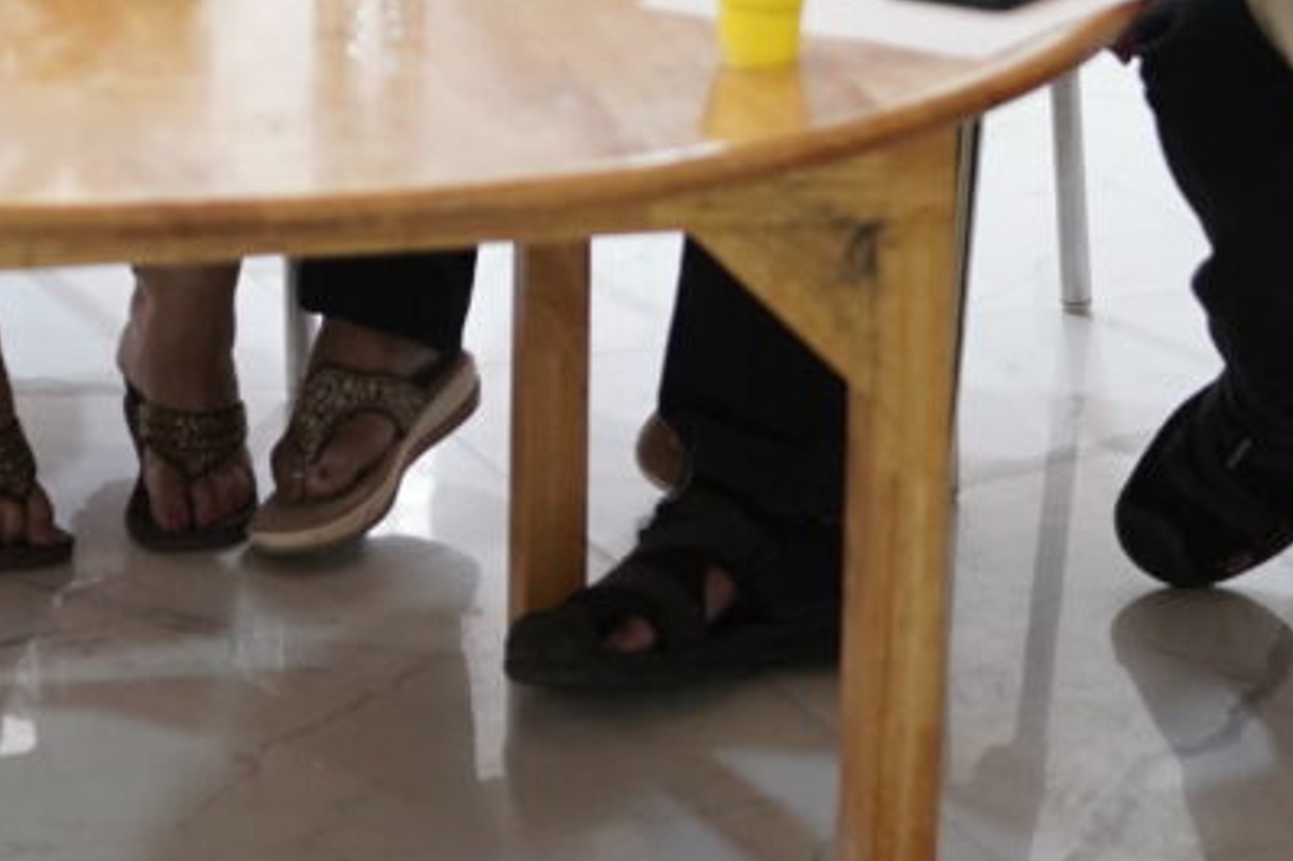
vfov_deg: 7.9
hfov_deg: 12.1
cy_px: -482
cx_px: 227
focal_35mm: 169
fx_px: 6067
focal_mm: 35
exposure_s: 1/200
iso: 1600
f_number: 2
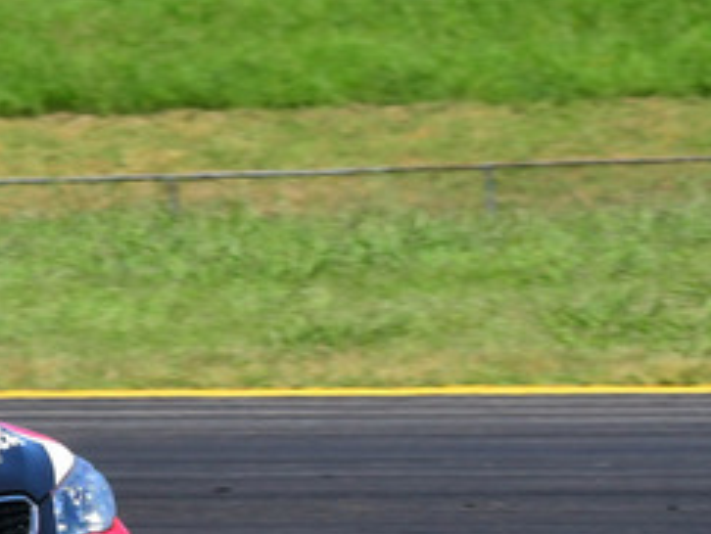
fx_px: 19594
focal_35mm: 953
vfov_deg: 1.6
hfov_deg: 2.1
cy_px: 217
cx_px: -461
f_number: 11
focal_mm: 200
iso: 500
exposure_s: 1/640
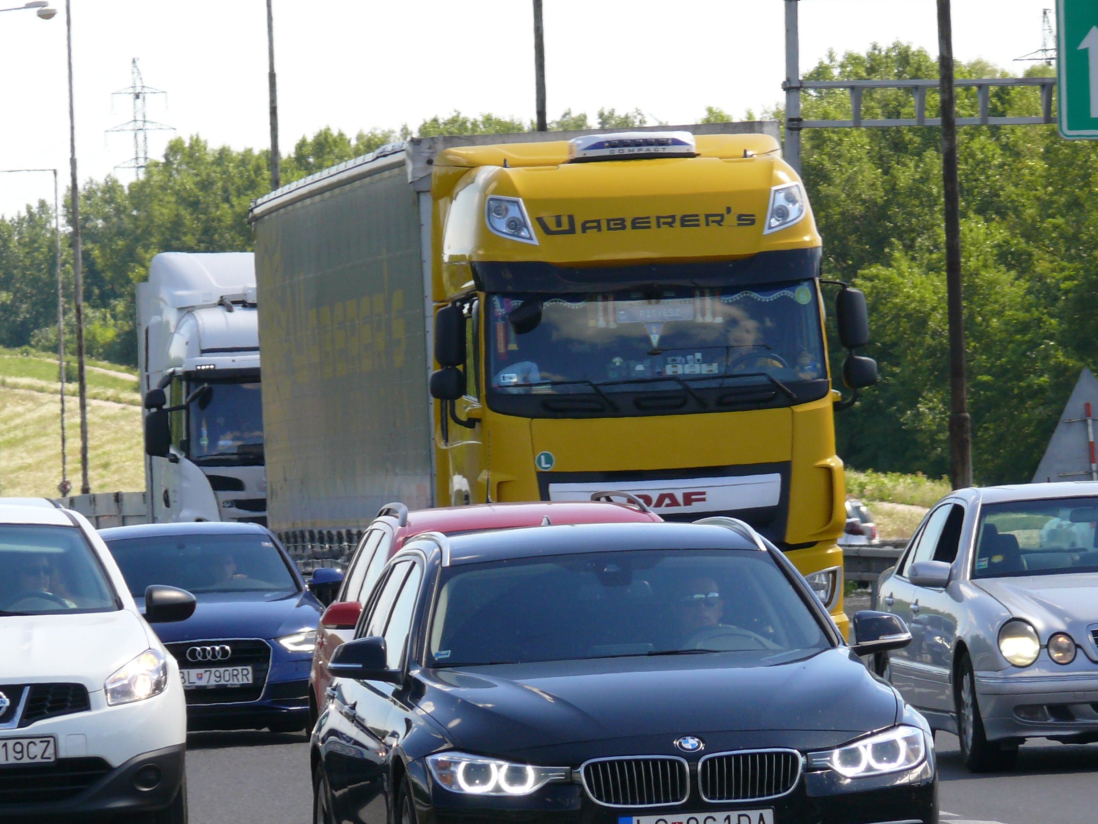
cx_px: 433
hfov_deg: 6.2
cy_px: 550
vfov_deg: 4.7
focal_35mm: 318
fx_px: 10088
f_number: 5.6
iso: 100
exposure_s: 1/200
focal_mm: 45.5
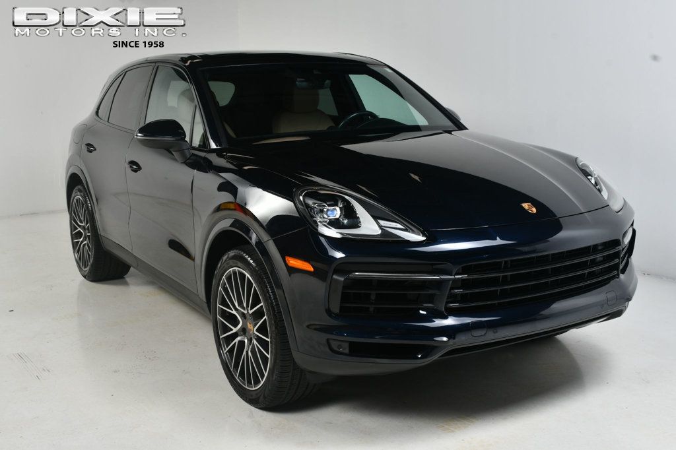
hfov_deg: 48.5
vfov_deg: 33.4
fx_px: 751
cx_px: 338
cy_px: 225
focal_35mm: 40
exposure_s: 1/160
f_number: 11
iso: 100
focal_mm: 27
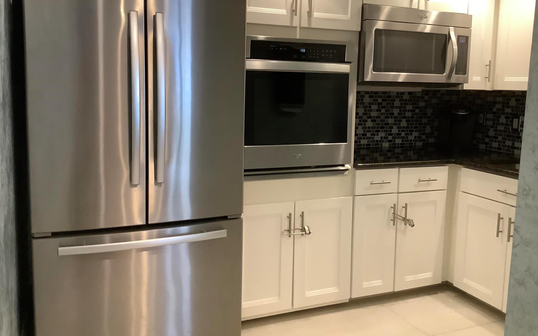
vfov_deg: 38.2
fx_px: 484
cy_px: 143
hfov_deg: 58.1
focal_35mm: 33
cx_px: 269
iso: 250
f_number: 2.4
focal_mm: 3.3
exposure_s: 1/33
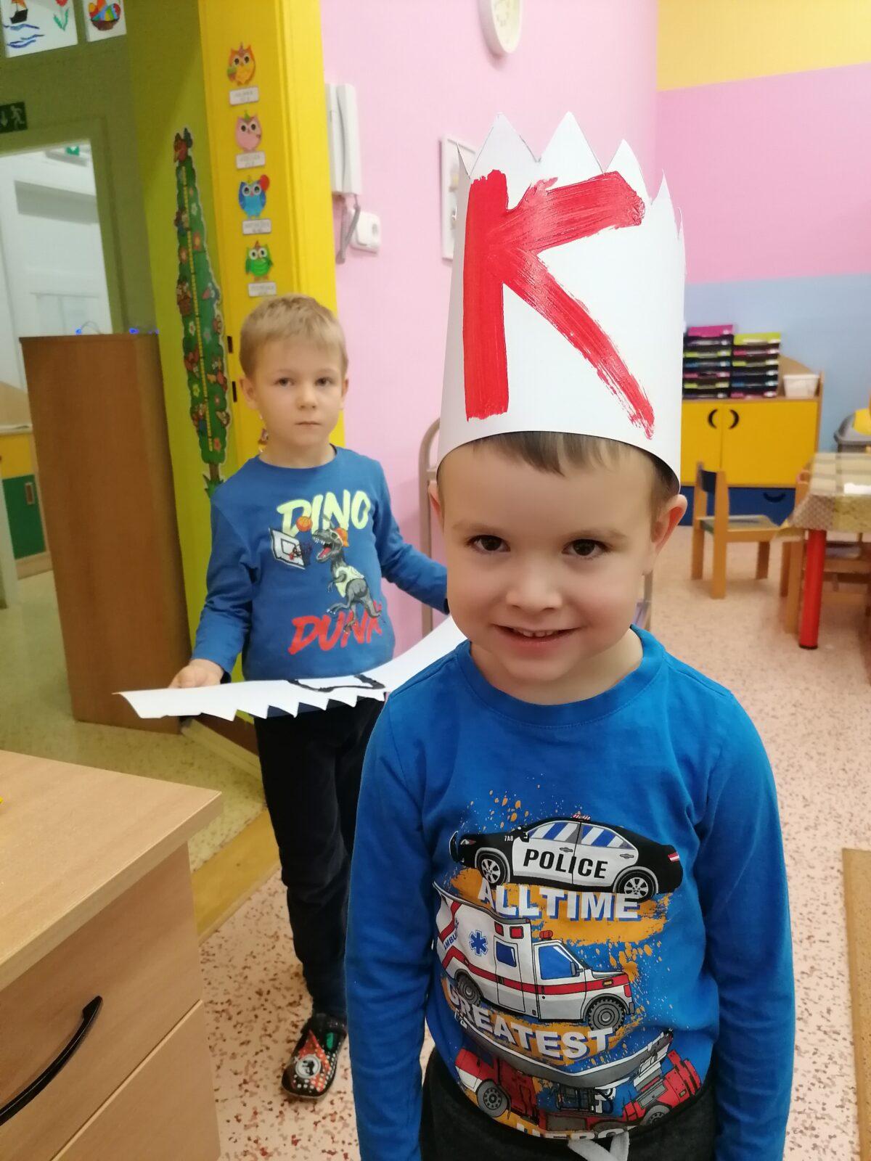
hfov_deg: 51.4
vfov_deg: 65.3
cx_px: 436
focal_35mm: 27
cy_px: 580
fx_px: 906
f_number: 1.8
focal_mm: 4.75
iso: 400
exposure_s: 1/100
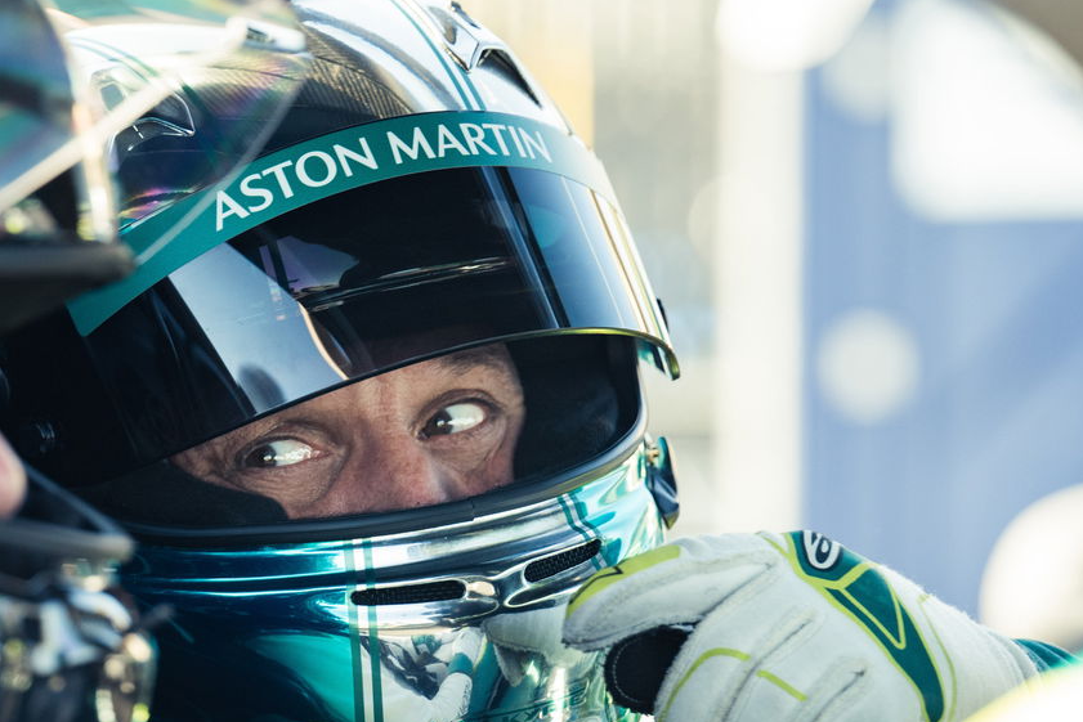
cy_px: 646
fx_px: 7552
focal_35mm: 251
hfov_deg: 8.2
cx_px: 328
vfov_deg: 5.5
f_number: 3.2
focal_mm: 110
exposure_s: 1/125
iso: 200
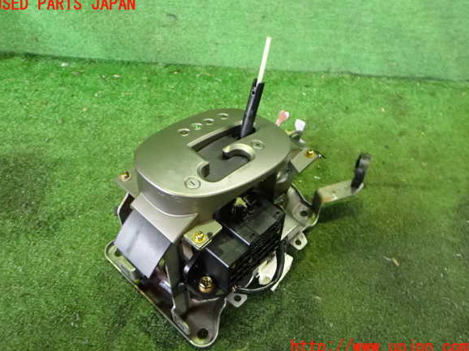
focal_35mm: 31
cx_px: 231
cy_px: 176
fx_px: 420
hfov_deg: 58.4
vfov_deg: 45.4
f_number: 2.3
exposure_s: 1/60
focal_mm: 5.4
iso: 1250
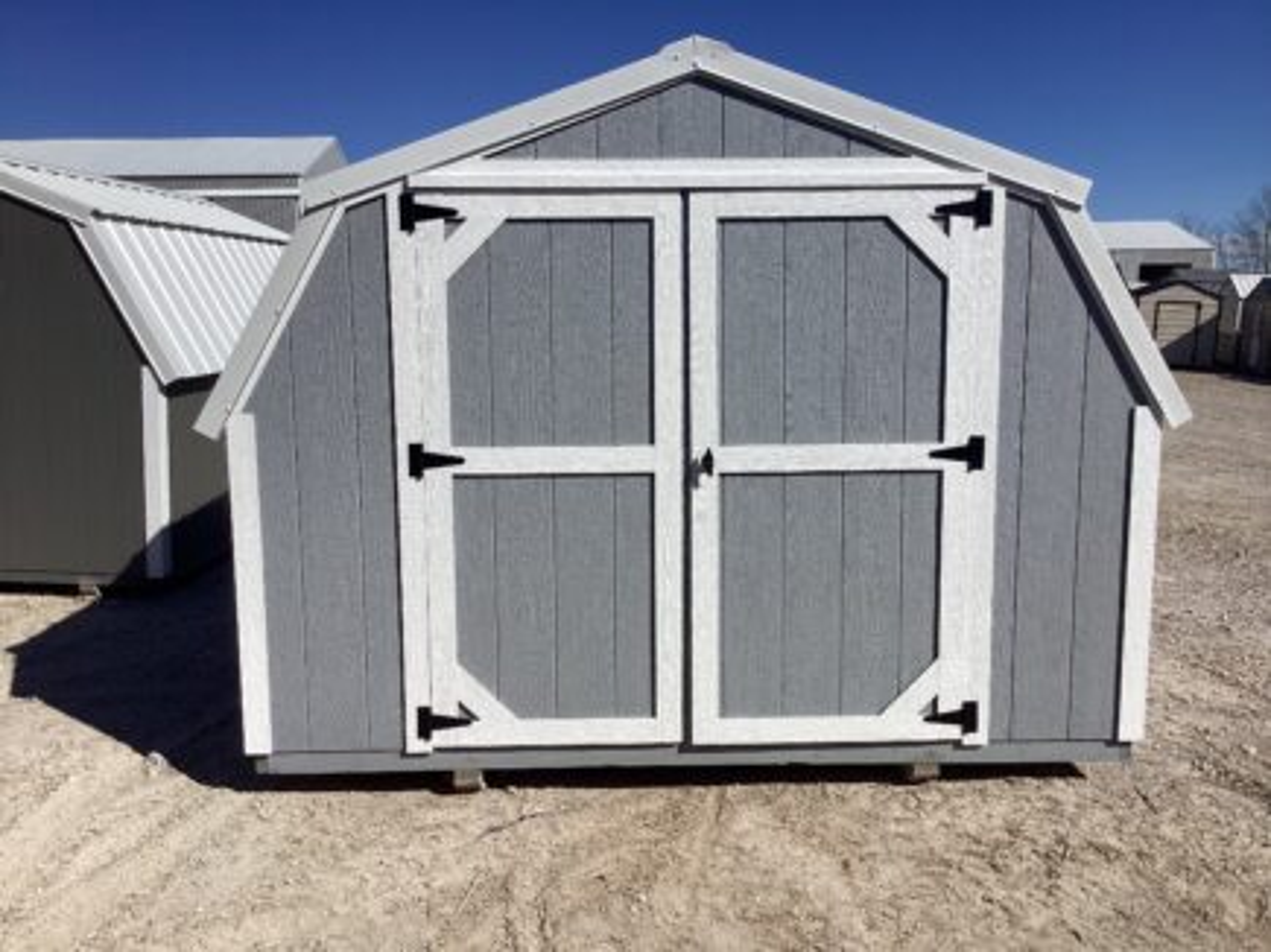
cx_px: 636
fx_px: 1138
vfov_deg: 45.4
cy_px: 476
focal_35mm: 31
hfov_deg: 58.4
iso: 25
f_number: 2.4
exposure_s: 1/3546
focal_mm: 3.3
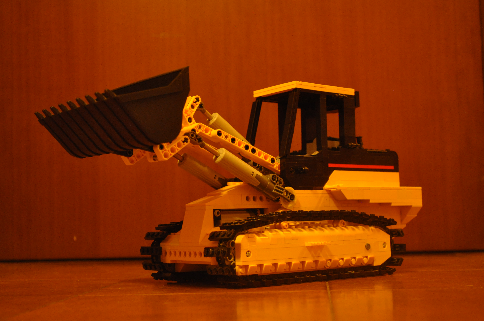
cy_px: 160
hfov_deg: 36.9
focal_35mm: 54
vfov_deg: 25.0
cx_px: 242
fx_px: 725
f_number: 5
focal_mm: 36
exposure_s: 1/3
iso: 1600
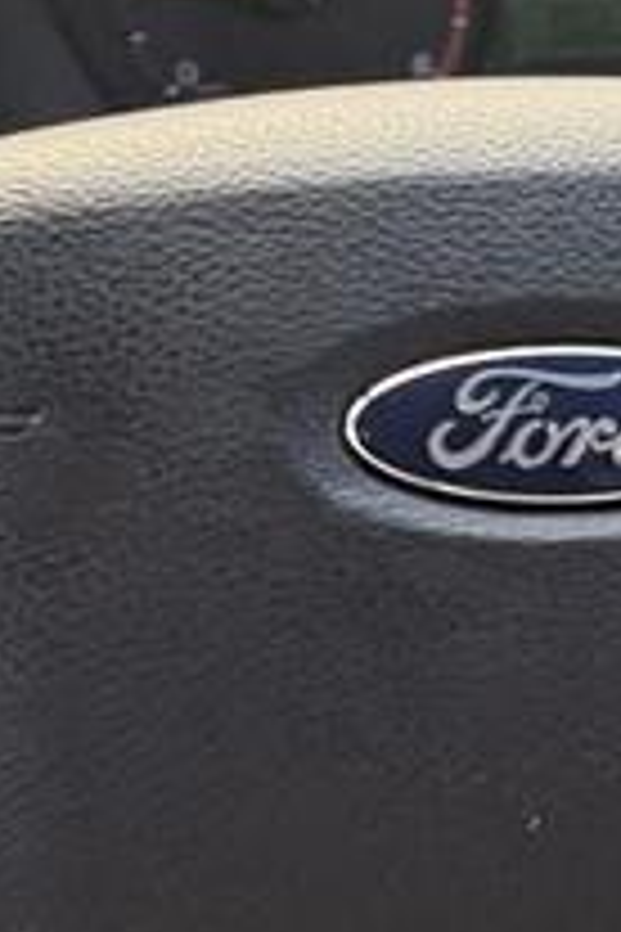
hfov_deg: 20.0
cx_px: 774
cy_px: 392
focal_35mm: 63
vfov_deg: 31.8
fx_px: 1630
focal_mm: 2.22
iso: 200
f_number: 2.2
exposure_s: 1/86
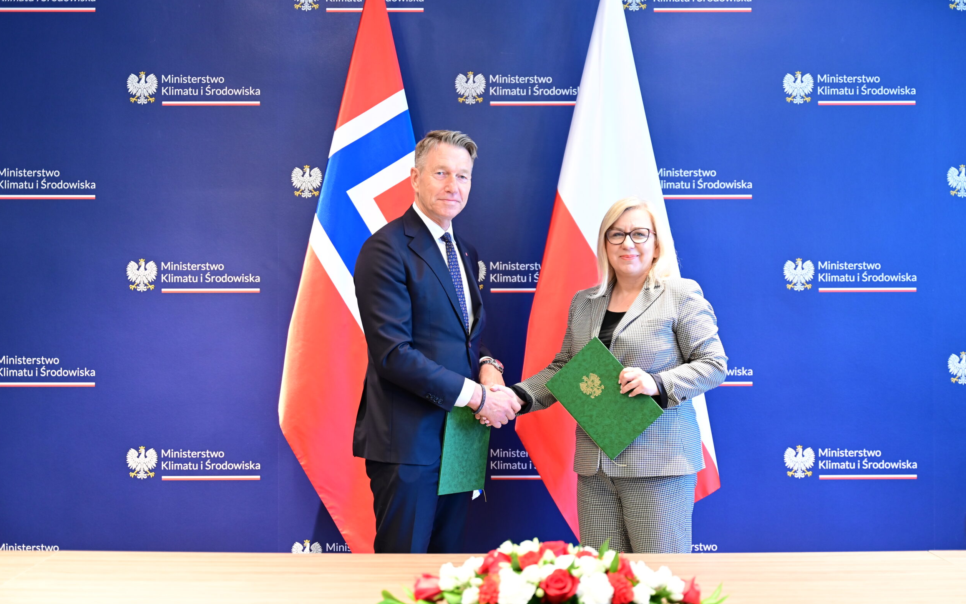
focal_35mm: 56
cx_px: 481
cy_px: 288
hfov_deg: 36.3
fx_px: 1474
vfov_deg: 23.1
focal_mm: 54
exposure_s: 1/30
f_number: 2.8
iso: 800
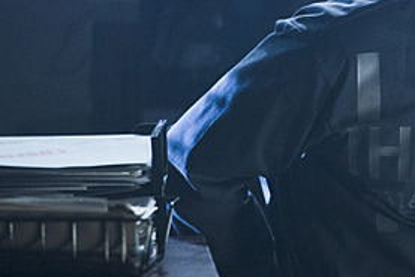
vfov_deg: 2.4
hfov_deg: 3.7
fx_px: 6493
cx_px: 512
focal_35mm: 563
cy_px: 114
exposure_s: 1/125
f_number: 2.8
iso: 1600
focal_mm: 200
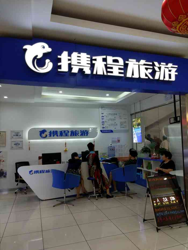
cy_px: 125
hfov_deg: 54.9
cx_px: 94
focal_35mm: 25
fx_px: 181
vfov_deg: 69.4
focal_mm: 4.32
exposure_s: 1/100
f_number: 1.7
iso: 100
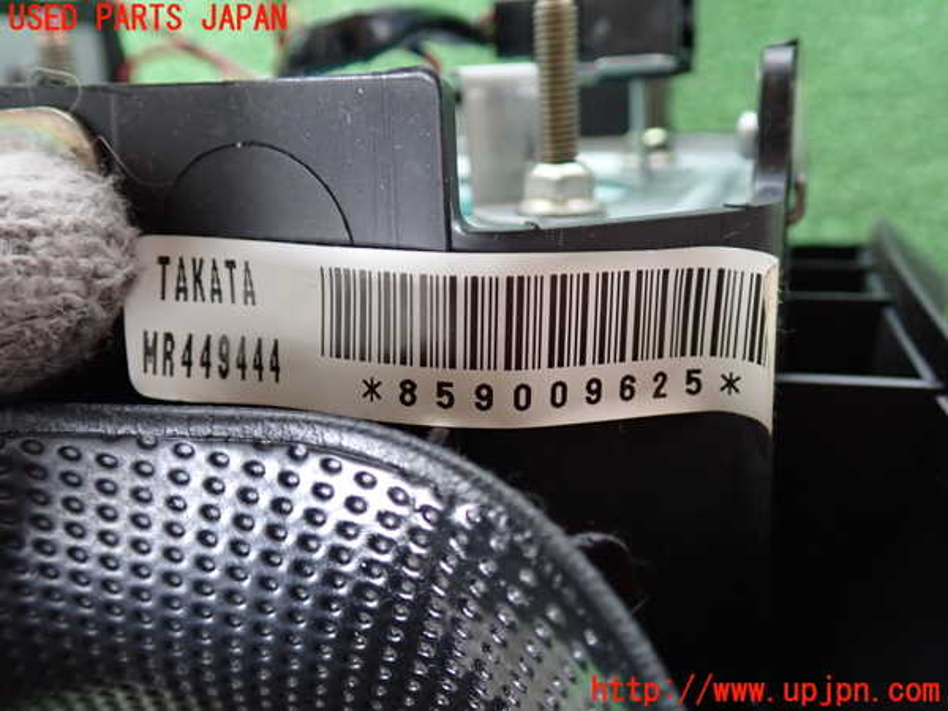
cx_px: 474
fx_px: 986
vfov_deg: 39.7
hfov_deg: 51.4
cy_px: 356
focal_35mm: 36
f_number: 2.5
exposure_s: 1/40
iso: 640
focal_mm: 6.37
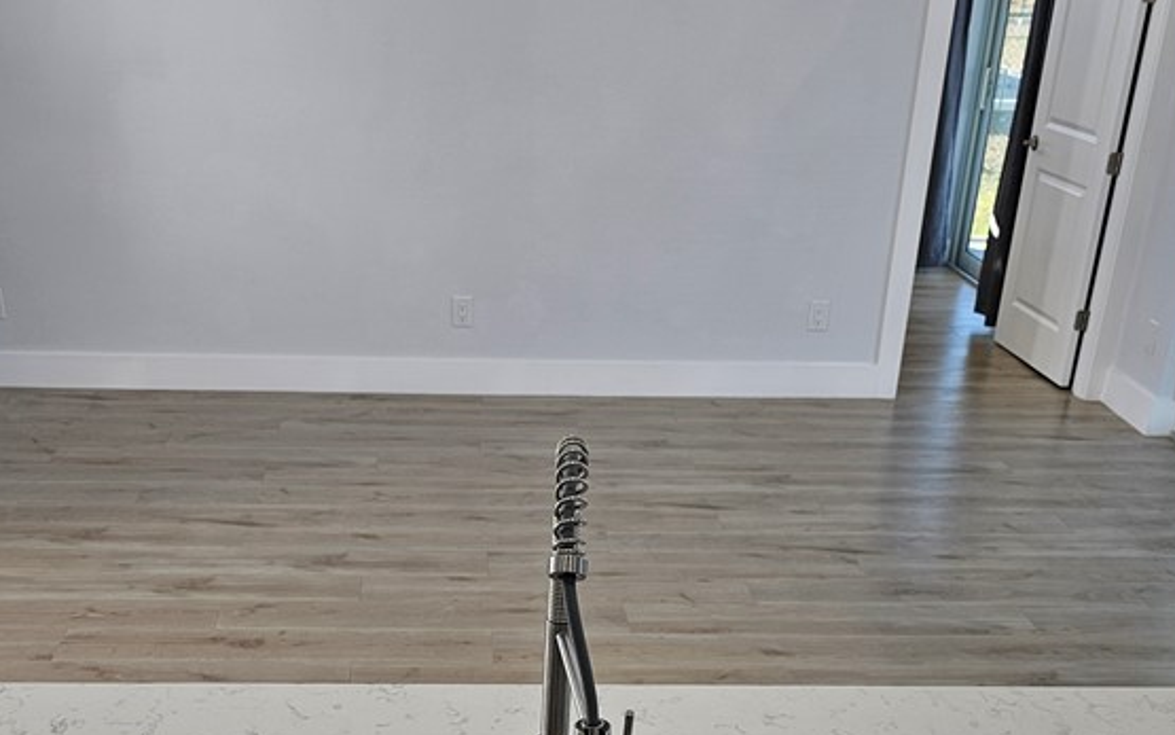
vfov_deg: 27.1
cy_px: 729
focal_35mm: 45
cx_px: 525
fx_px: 1441
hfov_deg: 44.3
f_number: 1.7
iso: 50
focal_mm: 6.3
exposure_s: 1/120
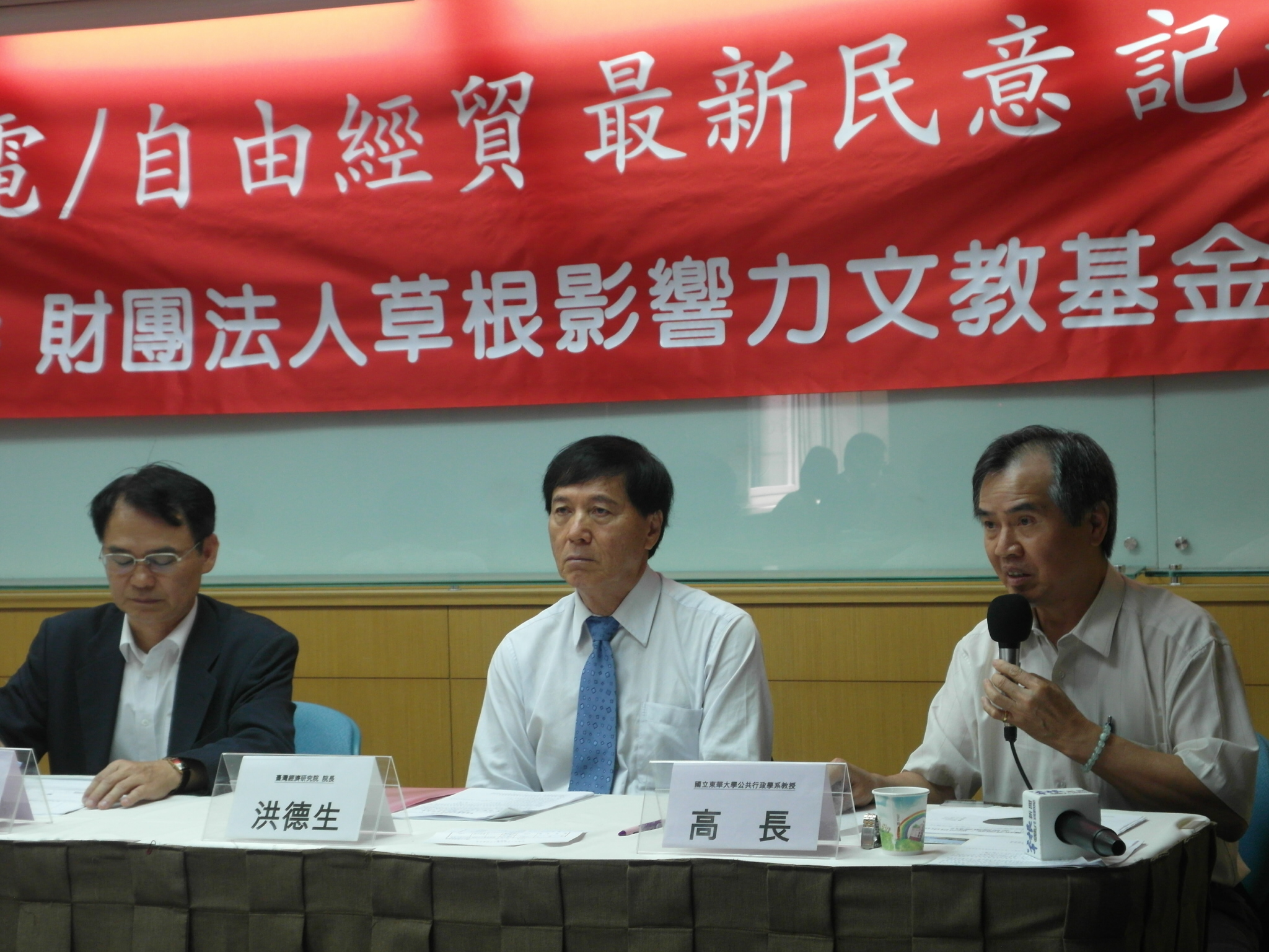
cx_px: 634
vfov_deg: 20.4
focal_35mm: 72
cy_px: 476
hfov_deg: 27.0
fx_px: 2639
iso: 200
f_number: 2.9
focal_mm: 15.6
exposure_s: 1/60
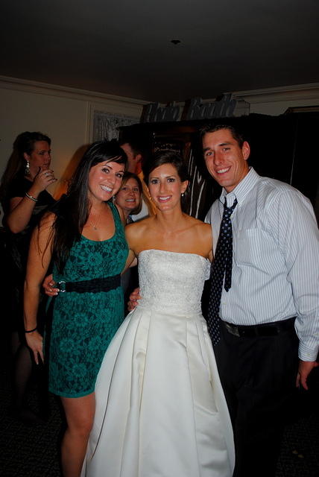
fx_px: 438
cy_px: 238
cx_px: 160
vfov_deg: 57.2
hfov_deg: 40.0
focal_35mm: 33
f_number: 3.8
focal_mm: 22
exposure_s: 1/60
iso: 200
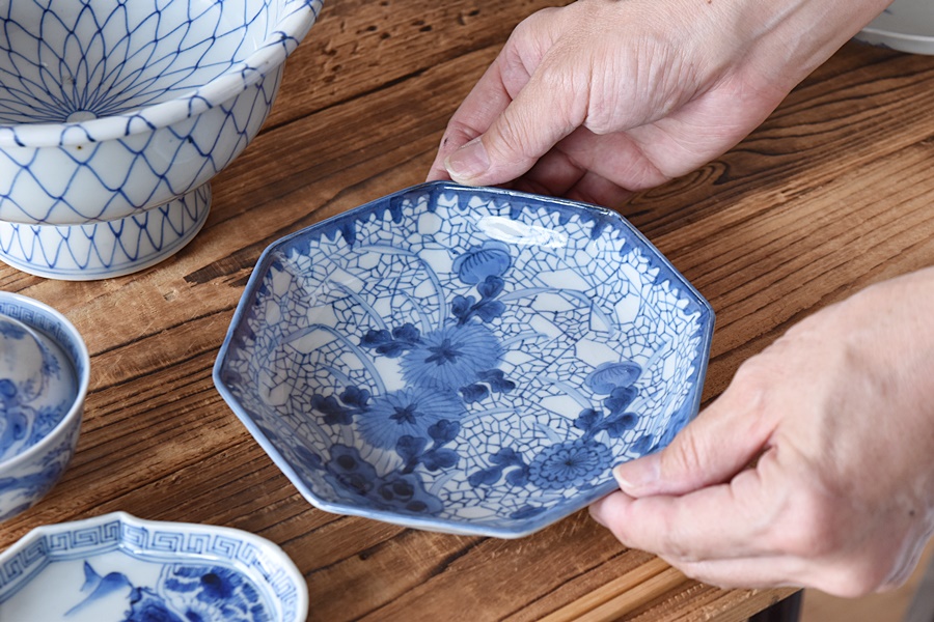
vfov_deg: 16.6
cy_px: 311
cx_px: 467
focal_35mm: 82
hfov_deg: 24.6
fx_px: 2140
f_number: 5.6
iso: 400
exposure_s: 1/15
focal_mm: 55
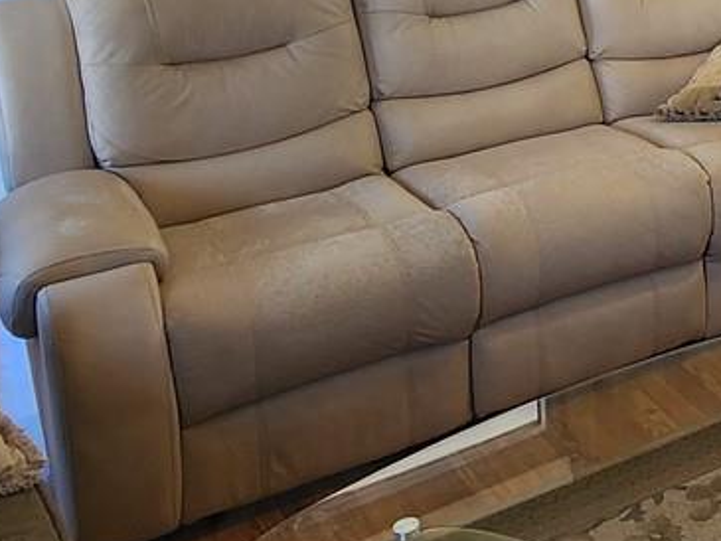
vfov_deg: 23.2
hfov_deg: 28.3
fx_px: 1188
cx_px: 919
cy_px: -128
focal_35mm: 57
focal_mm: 2.2
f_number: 2.2
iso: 64
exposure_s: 1/60
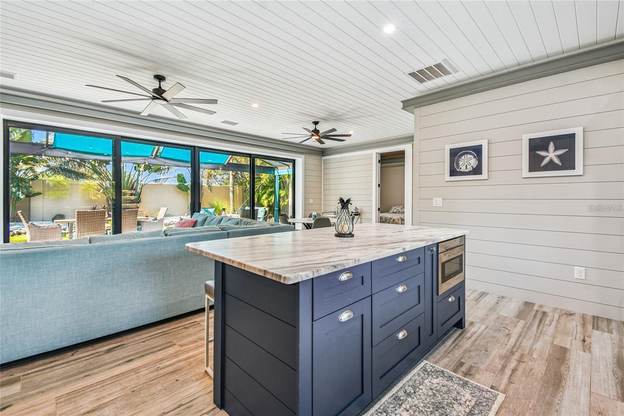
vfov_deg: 77.3
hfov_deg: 100.4
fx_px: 260
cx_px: 312
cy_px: 208
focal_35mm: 15
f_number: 7.1
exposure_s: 1/25
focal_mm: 10
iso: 100
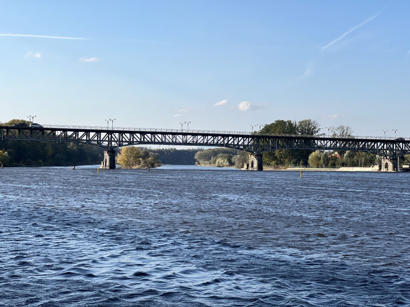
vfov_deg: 19.1
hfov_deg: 25.3
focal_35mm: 77
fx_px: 912
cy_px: 154
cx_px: 205
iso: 32
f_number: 2.8
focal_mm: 9
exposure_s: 1/815
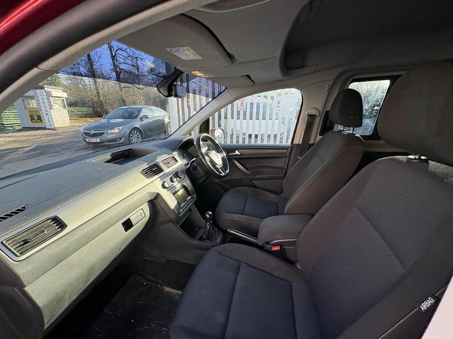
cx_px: 226
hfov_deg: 102.1
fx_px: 183
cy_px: 170
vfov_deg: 85.7
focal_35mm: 14
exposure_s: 1/137
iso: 50
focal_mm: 2.22
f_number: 2.2
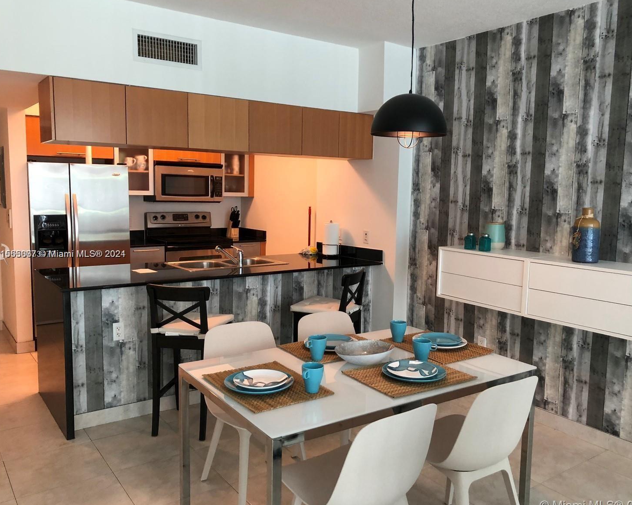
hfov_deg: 58.7
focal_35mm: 30
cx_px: 334
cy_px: 255
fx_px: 561
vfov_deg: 48.5
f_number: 1.8
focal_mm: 4
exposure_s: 1/15
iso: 50
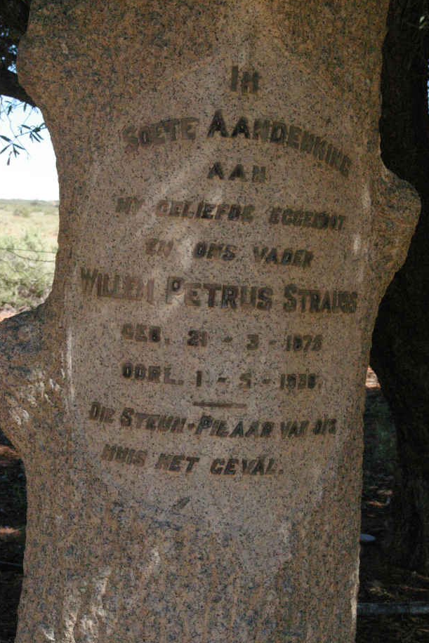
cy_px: 319
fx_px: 1090
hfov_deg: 22.3
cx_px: 214
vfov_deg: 32.9
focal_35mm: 61
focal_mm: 40
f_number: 13
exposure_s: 1/1000
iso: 3200
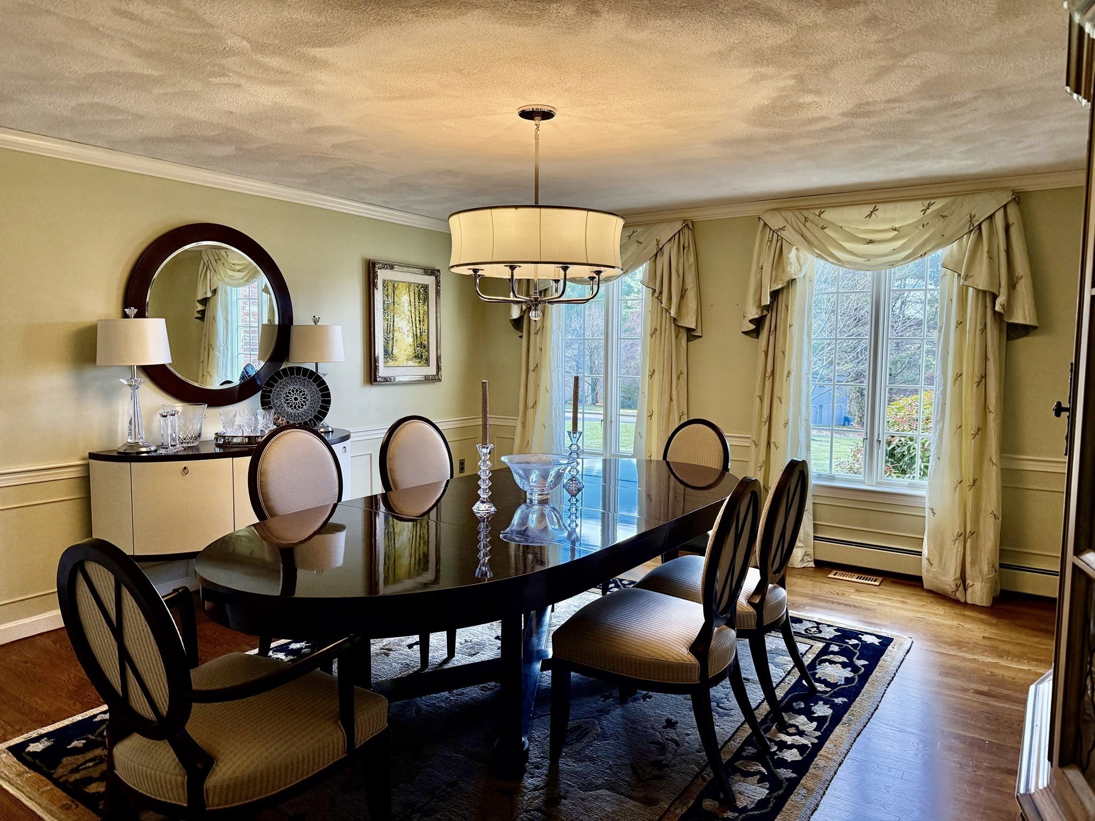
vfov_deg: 56.8
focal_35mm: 24
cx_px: 548
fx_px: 759
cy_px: 410
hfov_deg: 71.6
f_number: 1.78
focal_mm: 6.76
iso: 200
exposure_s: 1/214
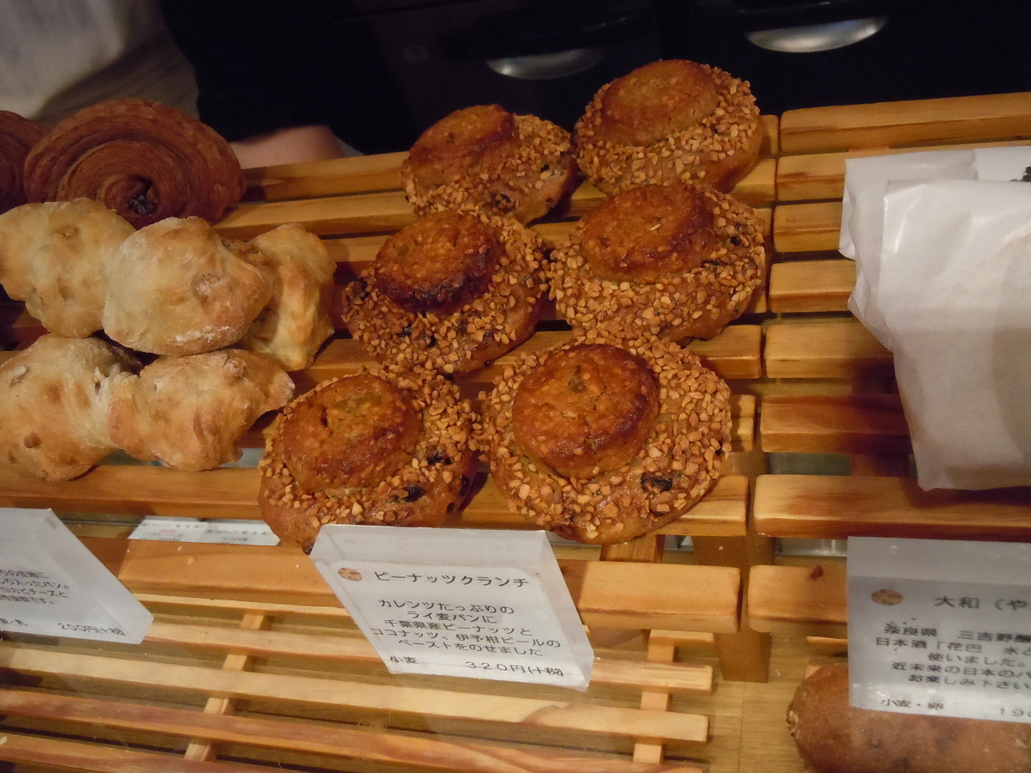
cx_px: 516
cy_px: 386
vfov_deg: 42.9
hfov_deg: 55.4
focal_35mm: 33
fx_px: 983
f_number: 4
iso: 800
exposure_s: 1/125
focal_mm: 5.9
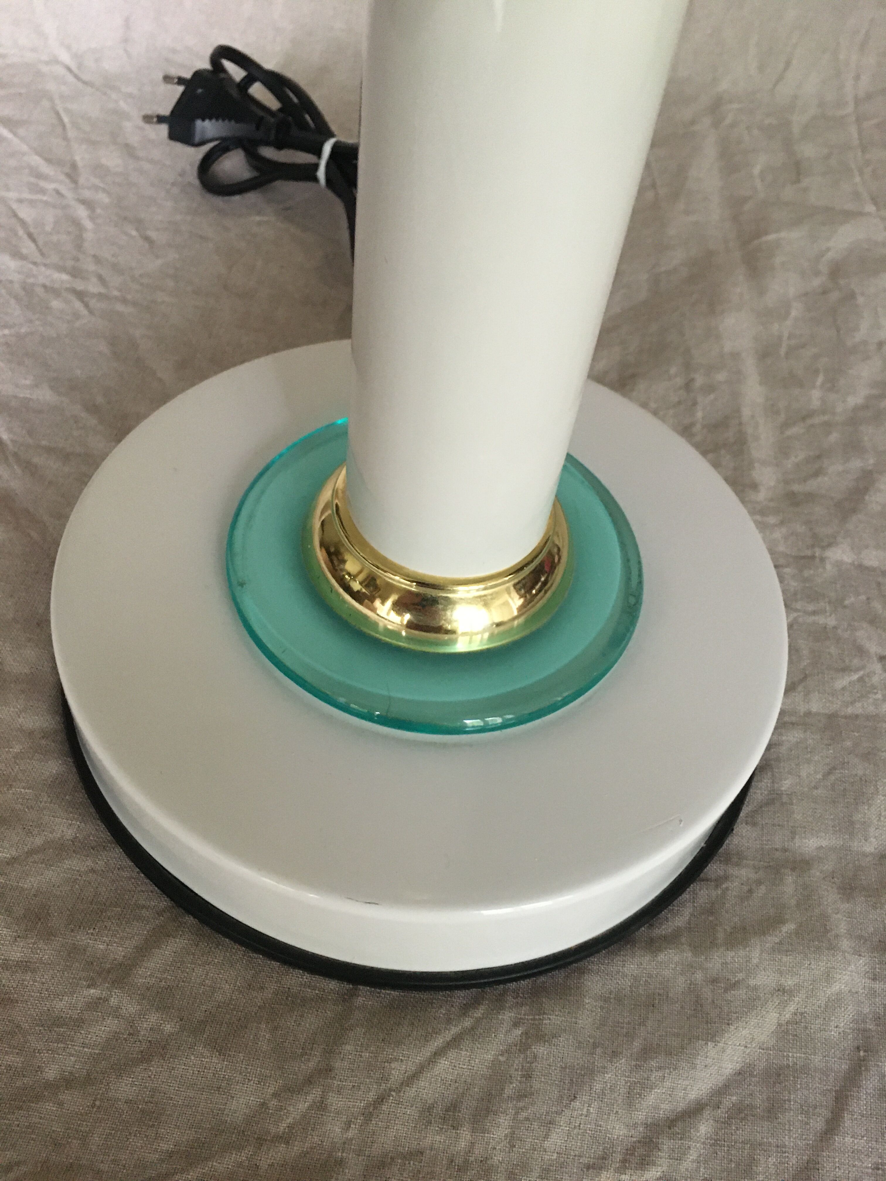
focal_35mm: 29
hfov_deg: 48.2
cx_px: 443
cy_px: 590
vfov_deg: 61.7
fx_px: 990
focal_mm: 4.15
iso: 200
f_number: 2.2
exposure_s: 1/25
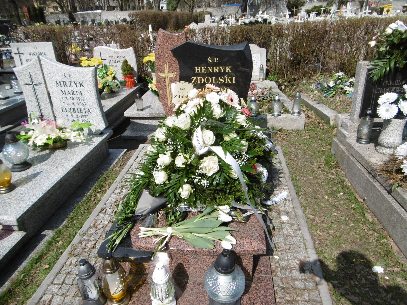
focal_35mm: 24
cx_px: 204
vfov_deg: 56.8
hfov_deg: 71.6
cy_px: 152
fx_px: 282
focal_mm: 4.3
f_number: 7.8
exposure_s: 1/250
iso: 100
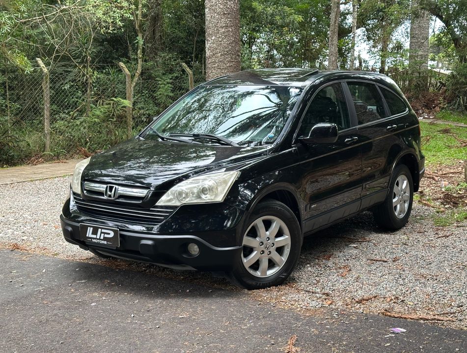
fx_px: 650
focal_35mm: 48
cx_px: 234
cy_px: 176
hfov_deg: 39.5
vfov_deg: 30.4
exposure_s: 1/215
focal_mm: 6.86
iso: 50
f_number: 1.78
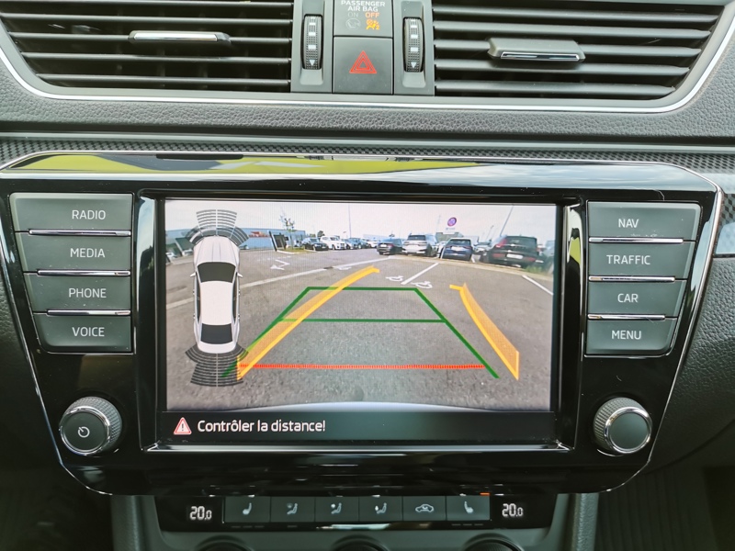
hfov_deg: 65.3
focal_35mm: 27
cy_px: 276
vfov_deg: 51.4
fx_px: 573
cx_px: 368
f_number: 1.8
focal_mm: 5.58
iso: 50
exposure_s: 1/125
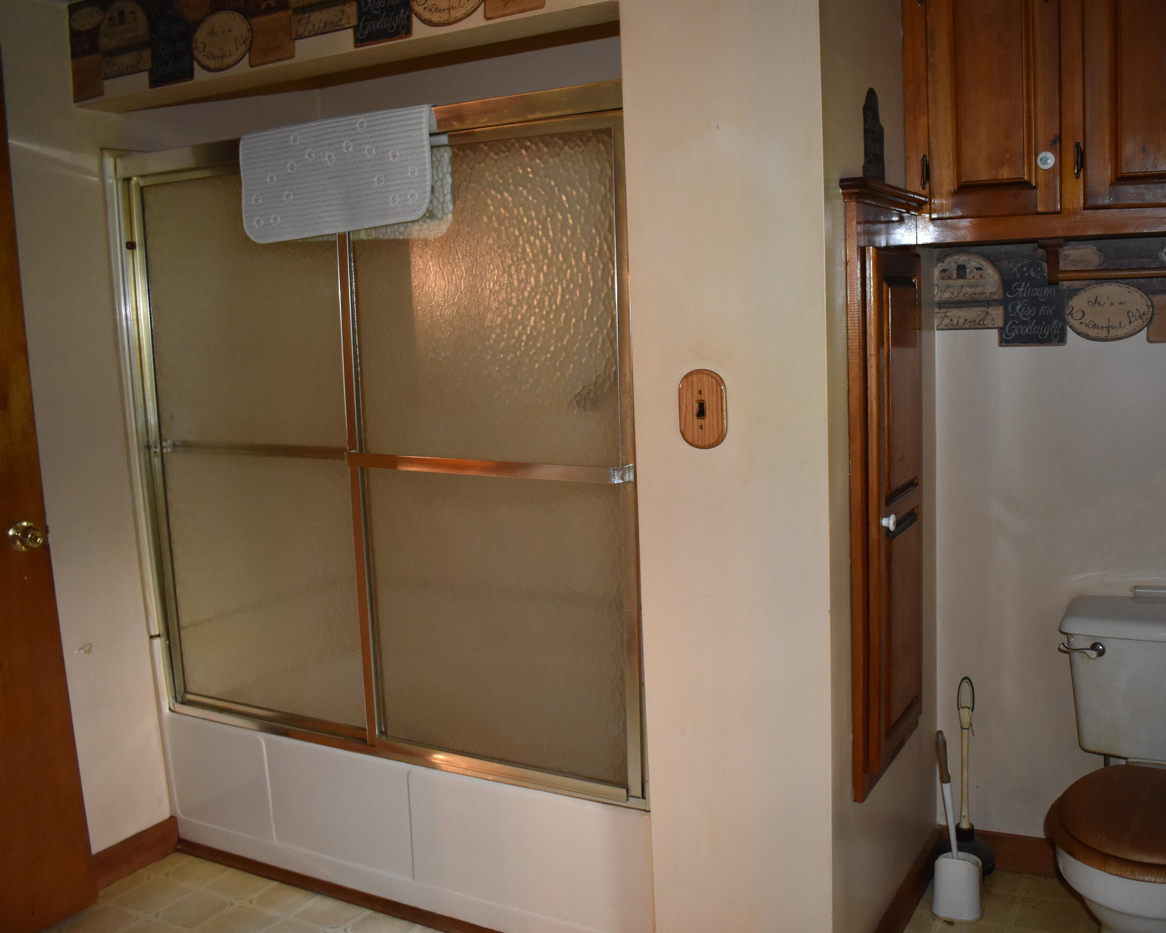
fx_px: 1070
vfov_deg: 47.1
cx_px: 681
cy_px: 474
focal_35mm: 31
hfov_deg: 56.9
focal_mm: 18
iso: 1600
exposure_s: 1/30
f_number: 3.5
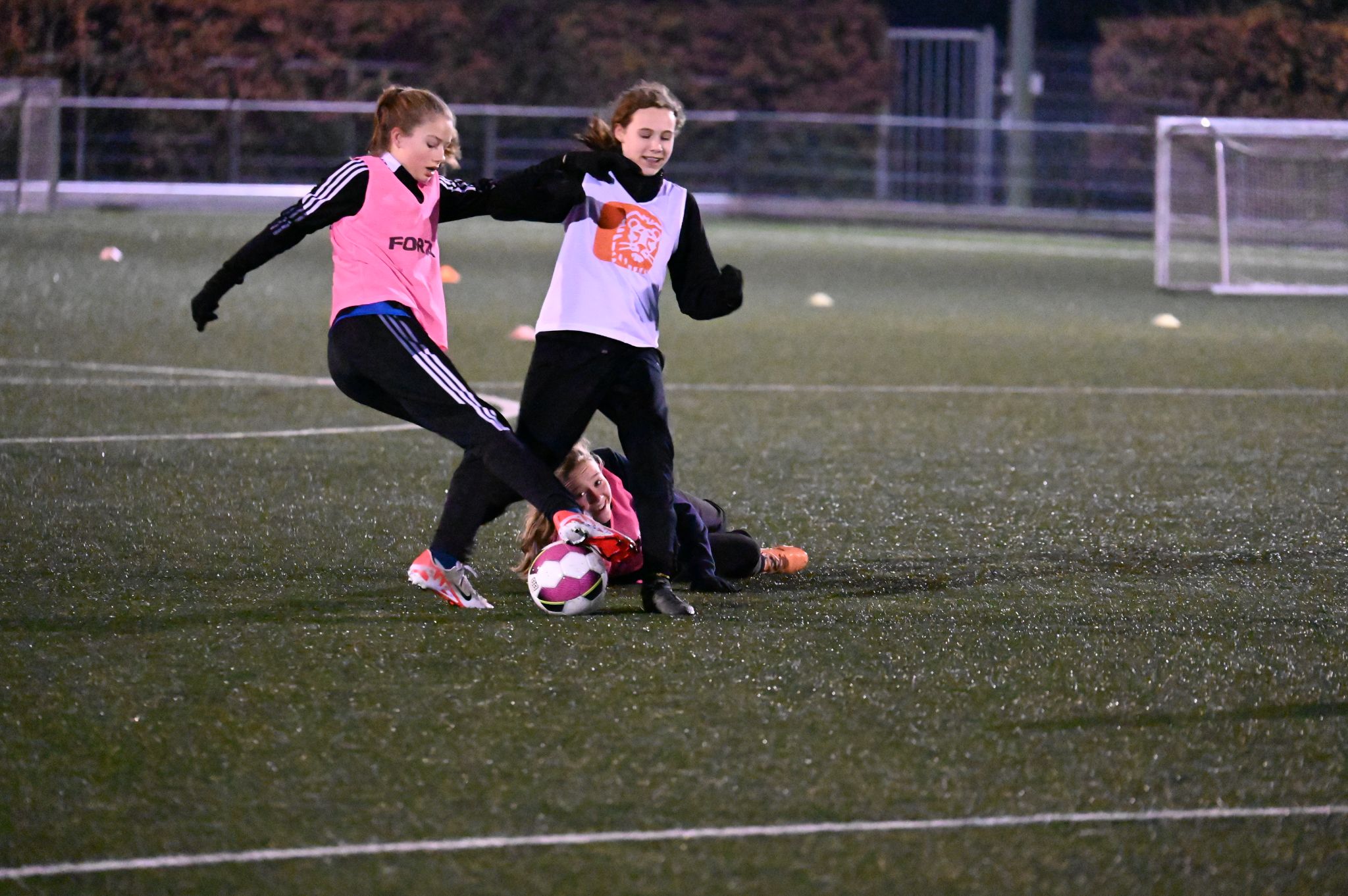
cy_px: 448
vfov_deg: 4.4
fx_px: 11636
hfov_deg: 6.6
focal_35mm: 311
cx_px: 674
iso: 51200
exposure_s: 1/200
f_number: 5.6
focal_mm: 311
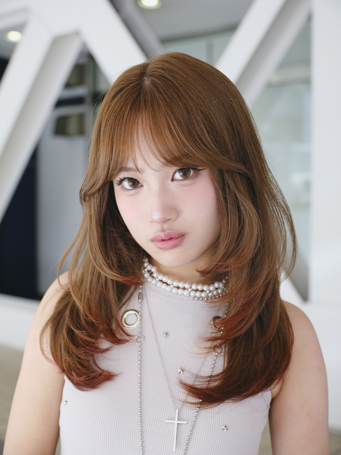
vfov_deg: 34.9
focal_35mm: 55
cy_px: 228
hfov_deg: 26.6
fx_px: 722
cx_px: 170
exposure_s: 1/200
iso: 400
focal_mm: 69
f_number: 5.6
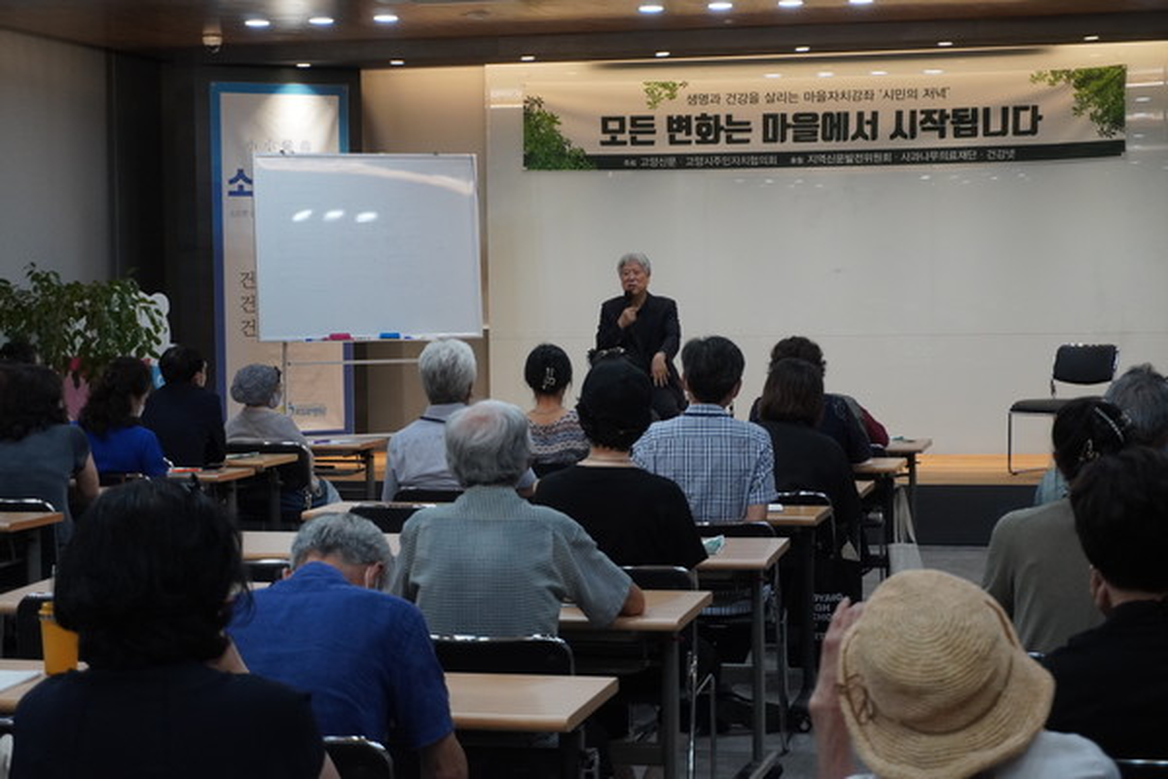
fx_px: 2433
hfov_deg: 27.0
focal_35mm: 75
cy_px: 390
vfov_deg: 18.2
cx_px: 584
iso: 2000
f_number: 5.6
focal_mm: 50
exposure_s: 1/160
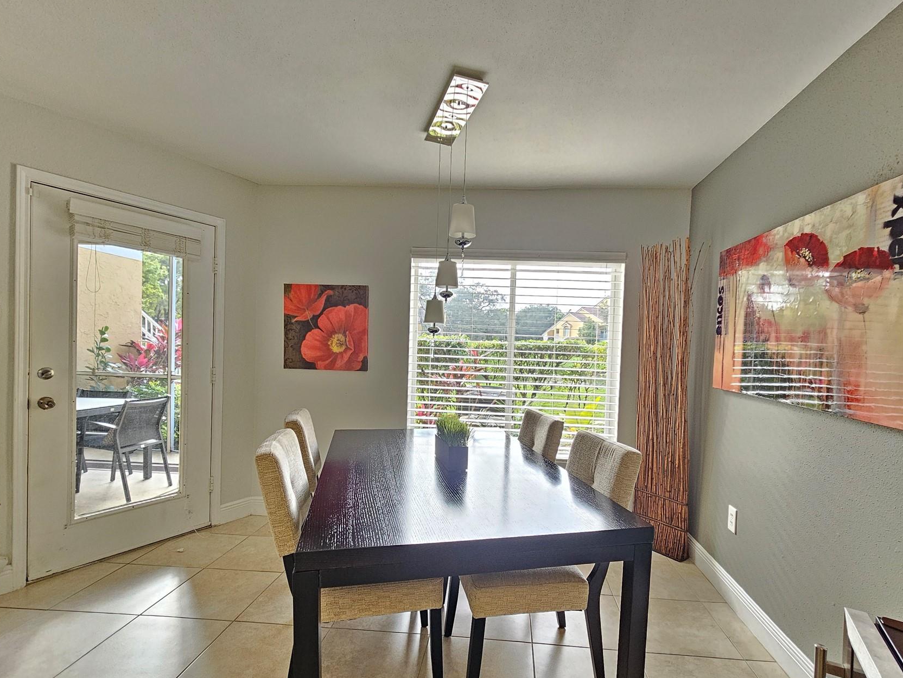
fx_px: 417
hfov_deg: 94.4
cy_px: 352
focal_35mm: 16
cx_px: 479
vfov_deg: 78.1
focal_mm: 2.2
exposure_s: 1/100
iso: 320
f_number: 2.2
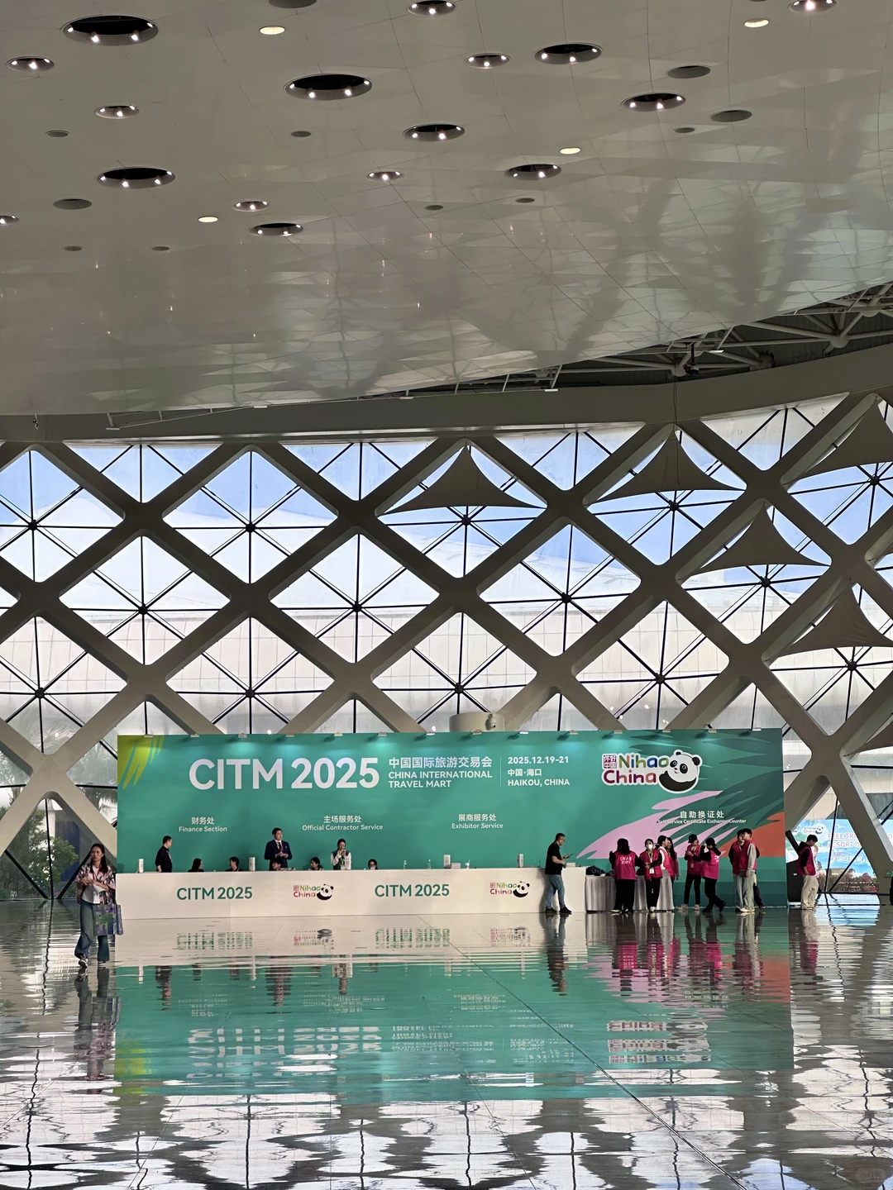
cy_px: 595
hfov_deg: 19.1
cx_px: 446
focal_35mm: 77
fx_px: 2649
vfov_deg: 25.3
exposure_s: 1/130
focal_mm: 9
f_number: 2.8
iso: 32
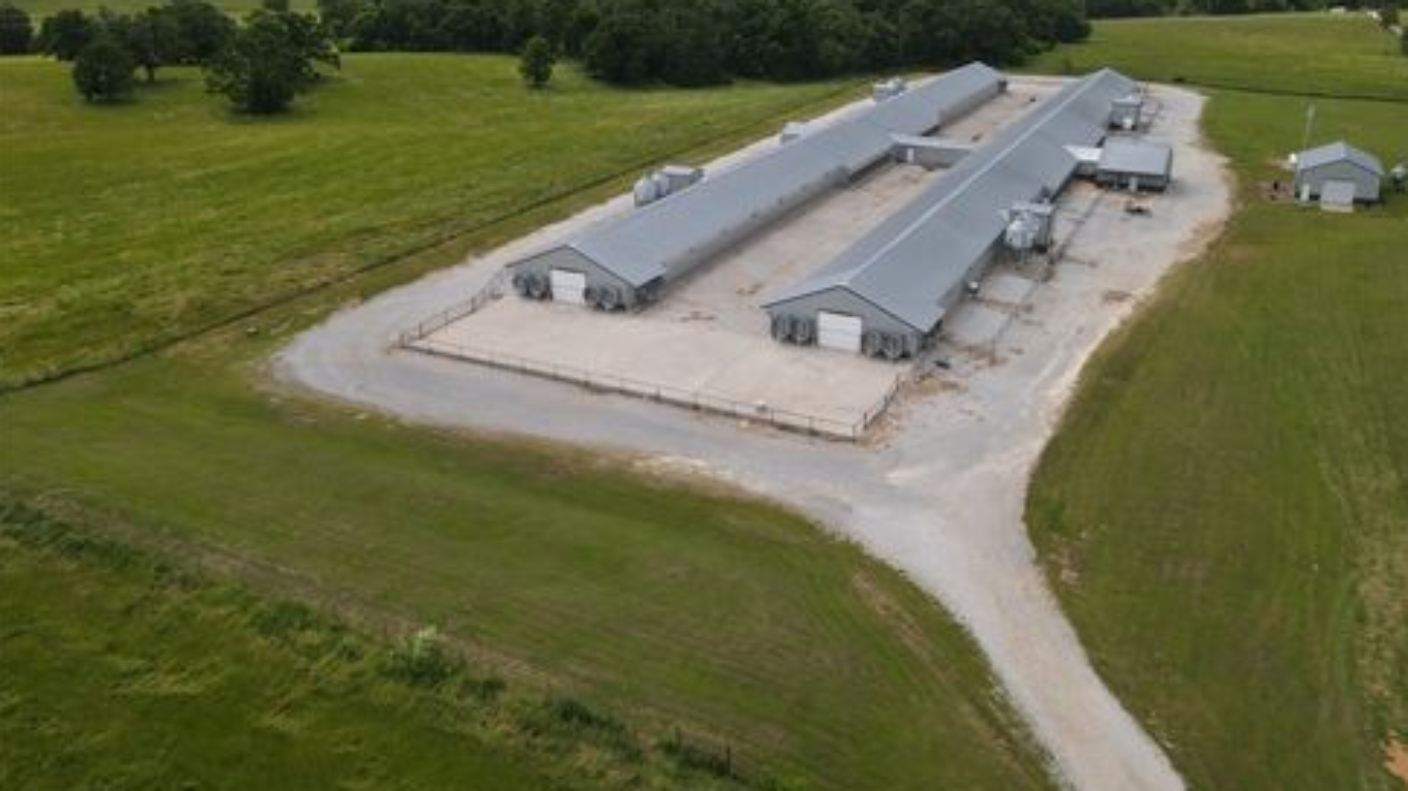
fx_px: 1008
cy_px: 345
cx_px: 719
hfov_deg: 69.9
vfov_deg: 42.8
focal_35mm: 27
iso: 100
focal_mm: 4.5
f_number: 2.8
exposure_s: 1/180
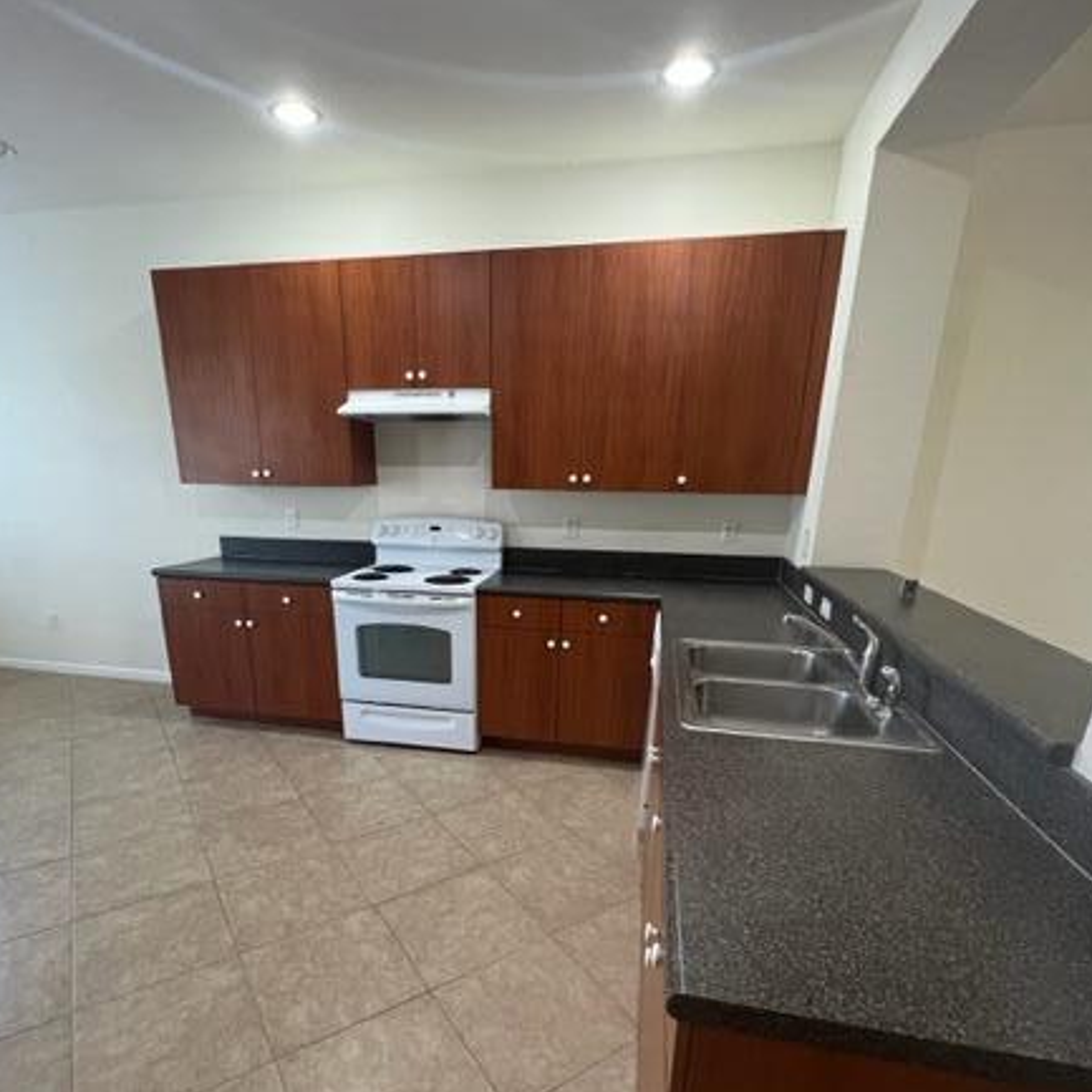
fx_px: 607
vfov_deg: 82.5
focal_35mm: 17
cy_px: 678
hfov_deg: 83.8
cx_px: 502
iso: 250
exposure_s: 1/60
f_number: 1.8
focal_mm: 1.57
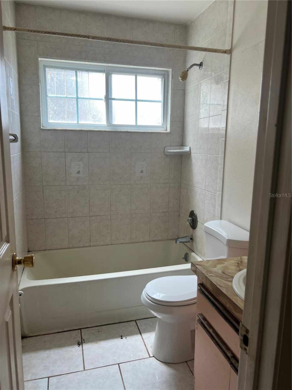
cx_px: 146
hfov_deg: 53.1
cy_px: 195
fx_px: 292
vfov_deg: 67.3
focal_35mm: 26
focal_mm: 5.7
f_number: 1.5
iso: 32
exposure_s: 1/120
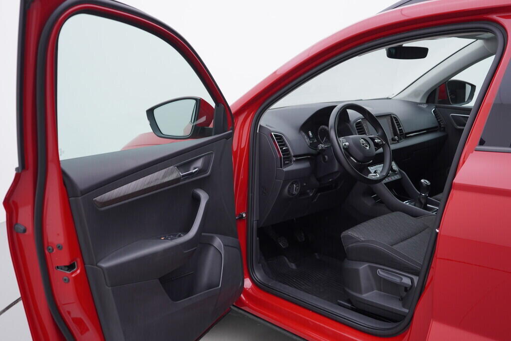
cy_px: 170
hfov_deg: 53.1
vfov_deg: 36.9
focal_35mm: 36
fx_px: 511
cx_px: 256
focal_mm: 24
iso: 125
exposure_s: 1/60
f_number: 3.5
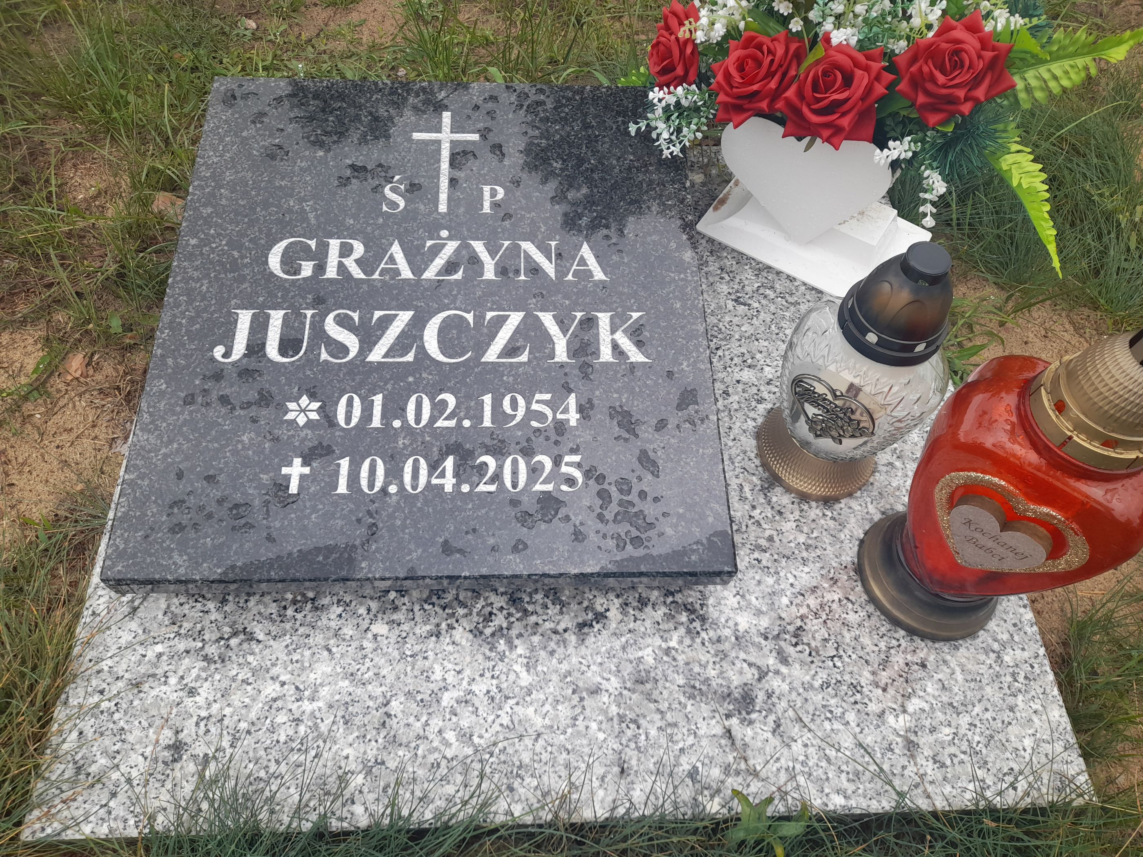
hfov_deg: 69.4
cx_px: 572
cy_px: 428
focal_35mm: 25
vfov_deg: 54.9
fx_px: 825
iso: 25
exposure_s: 1/100
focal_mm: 4.6
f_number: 2
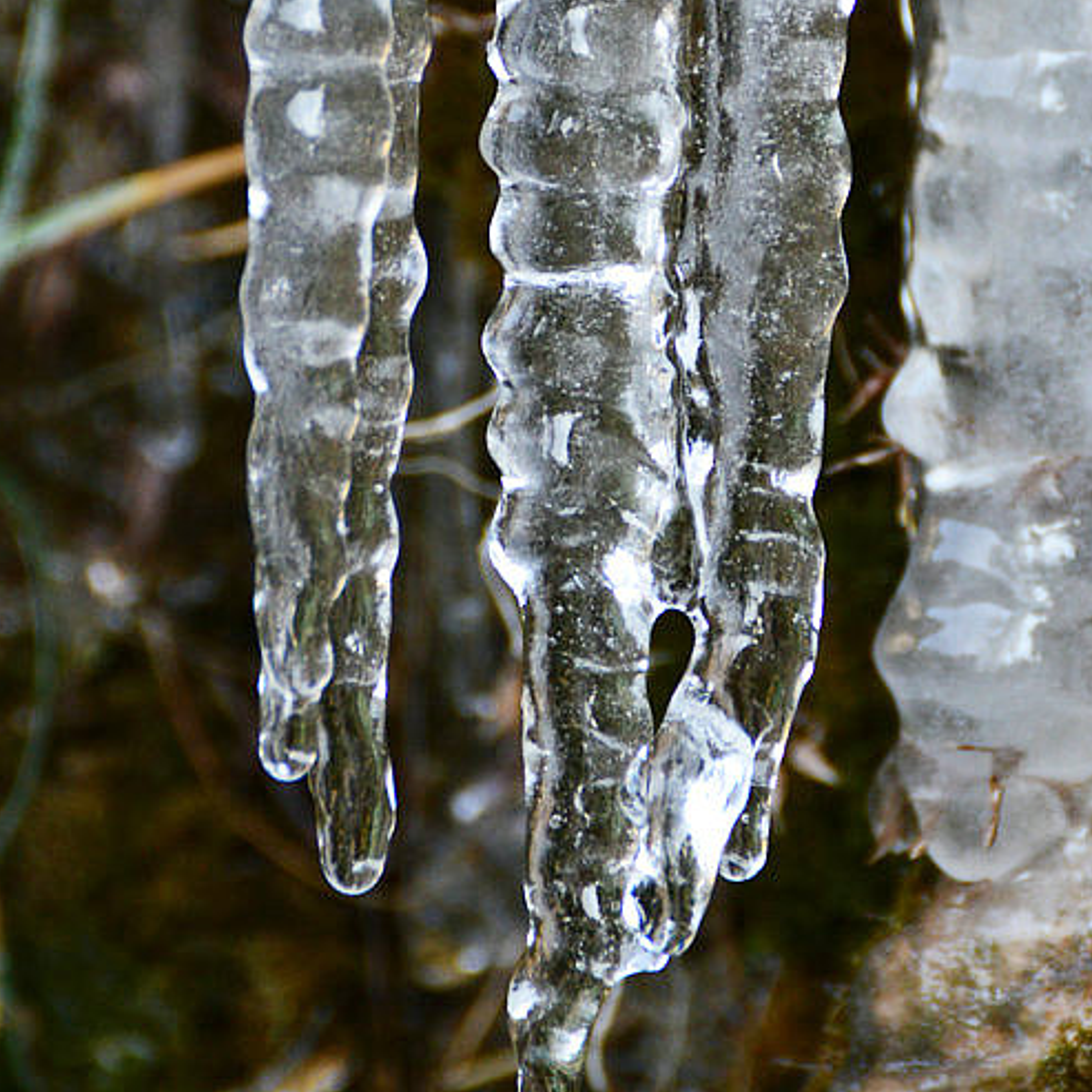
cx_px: 730
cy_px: 173
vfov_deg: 2.7
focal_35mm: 661
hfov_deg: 2.7
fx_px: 23591
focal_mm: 200
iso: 450
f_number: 9
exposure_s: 1/125
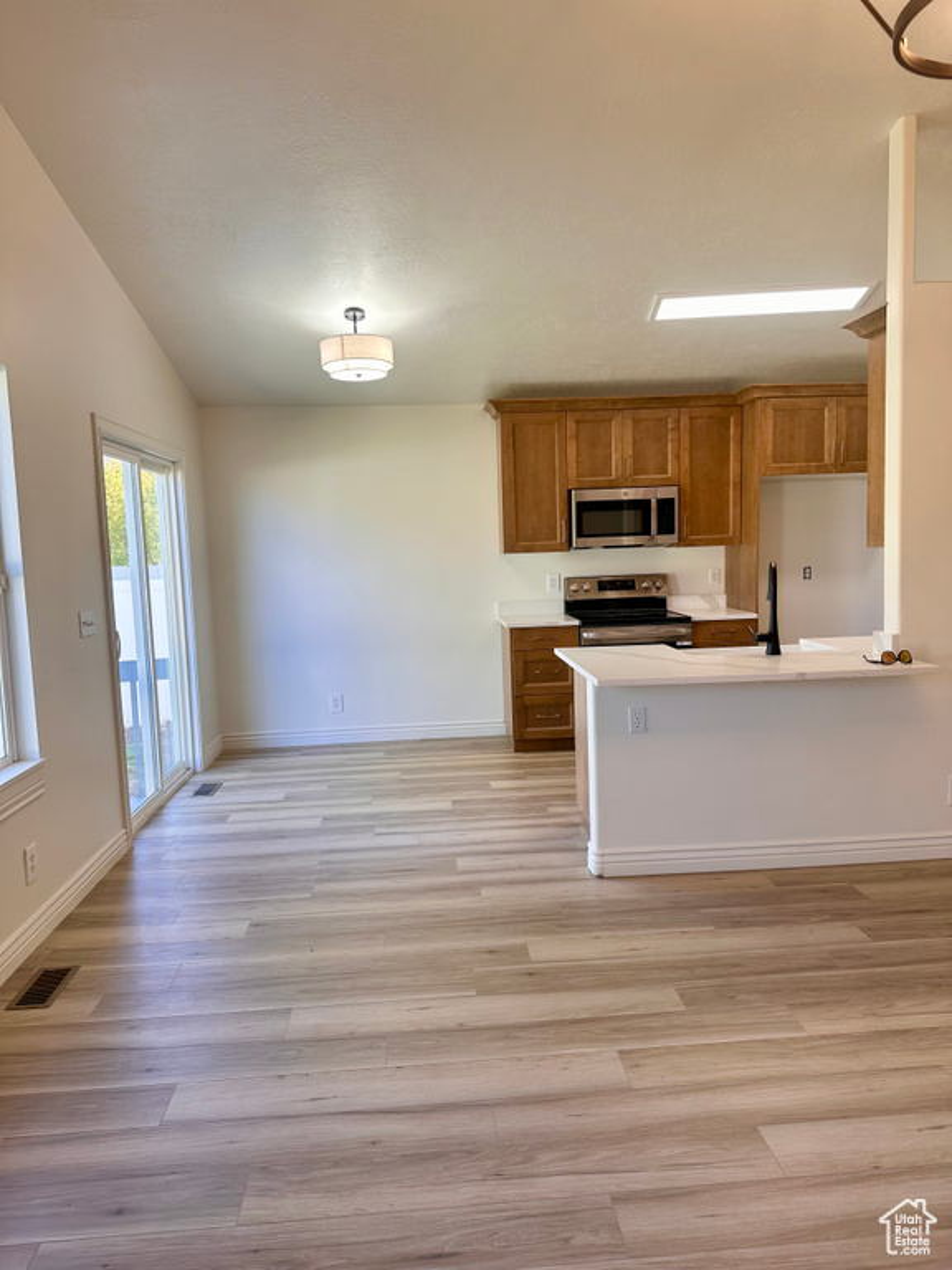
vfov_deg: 71.6
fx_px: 880
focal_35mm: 24
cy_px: 635
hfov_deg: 56.8
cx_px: 476
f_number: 1.78
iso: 80
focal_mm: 6.86
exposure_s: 1/185
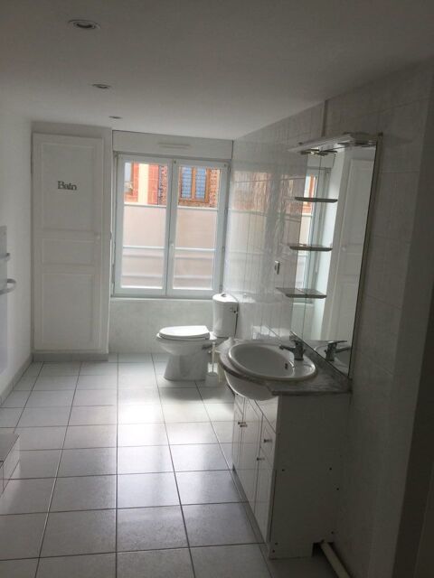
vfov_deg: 58.4
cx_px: 217
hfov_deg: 45.4
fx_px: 518
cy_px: 289
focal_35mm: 31
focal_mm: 3.3
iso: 25
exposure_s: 1/120
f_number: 2.4
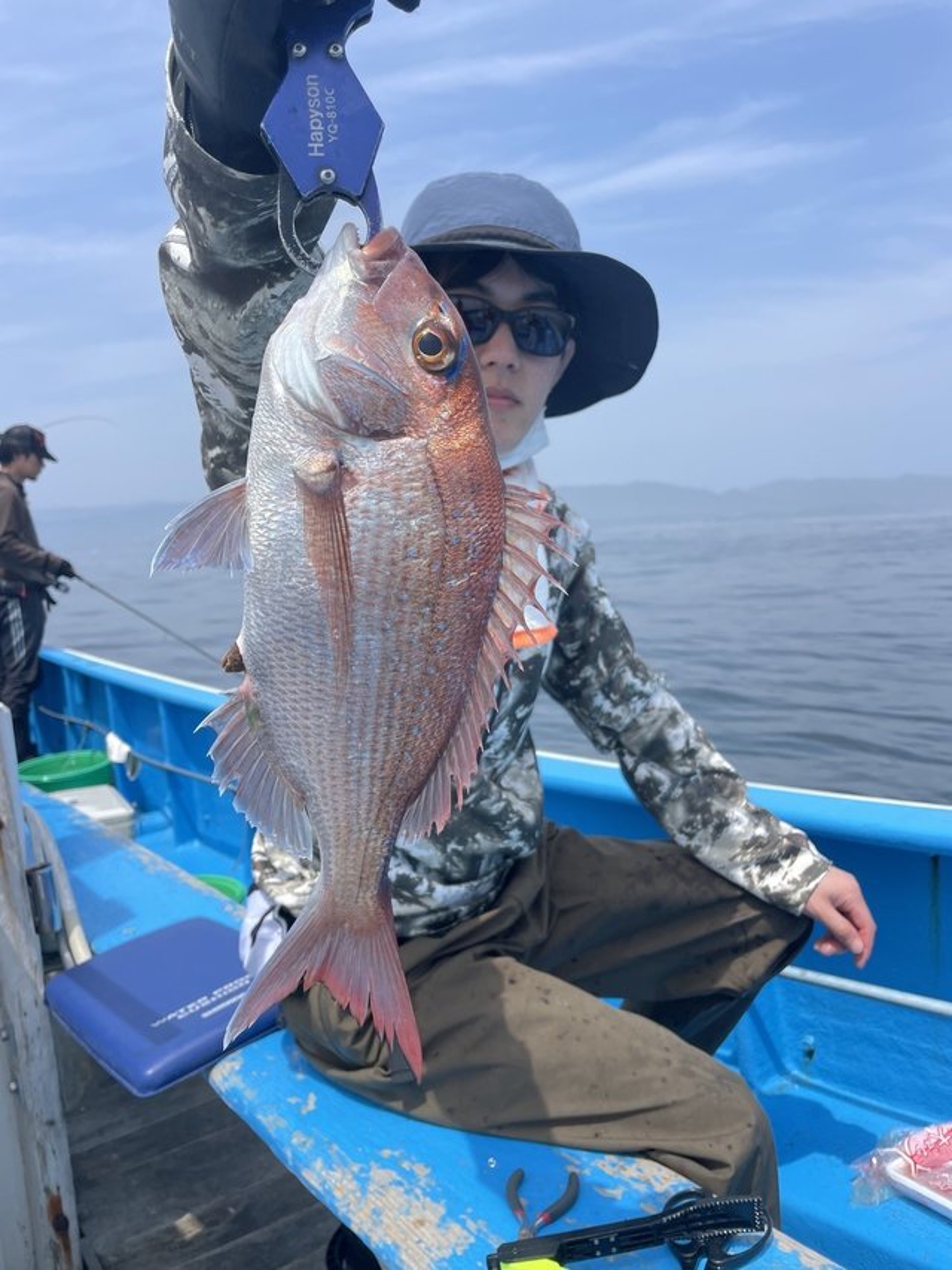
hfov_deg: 53.0
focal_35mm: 26
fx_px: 954
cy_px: 635
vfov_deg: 67.3
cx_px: 476
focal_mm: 4.2
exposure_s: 1/2959
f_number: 1.6
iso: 32
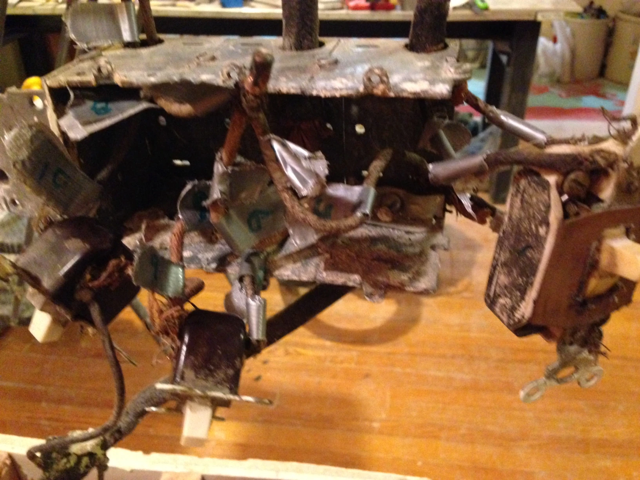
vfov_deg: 42.9
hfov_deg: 55.4
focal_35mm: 33
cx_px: 320
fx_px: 610
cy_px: 240
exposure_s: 1/15
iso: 800
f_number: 2.4
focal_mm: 4.12
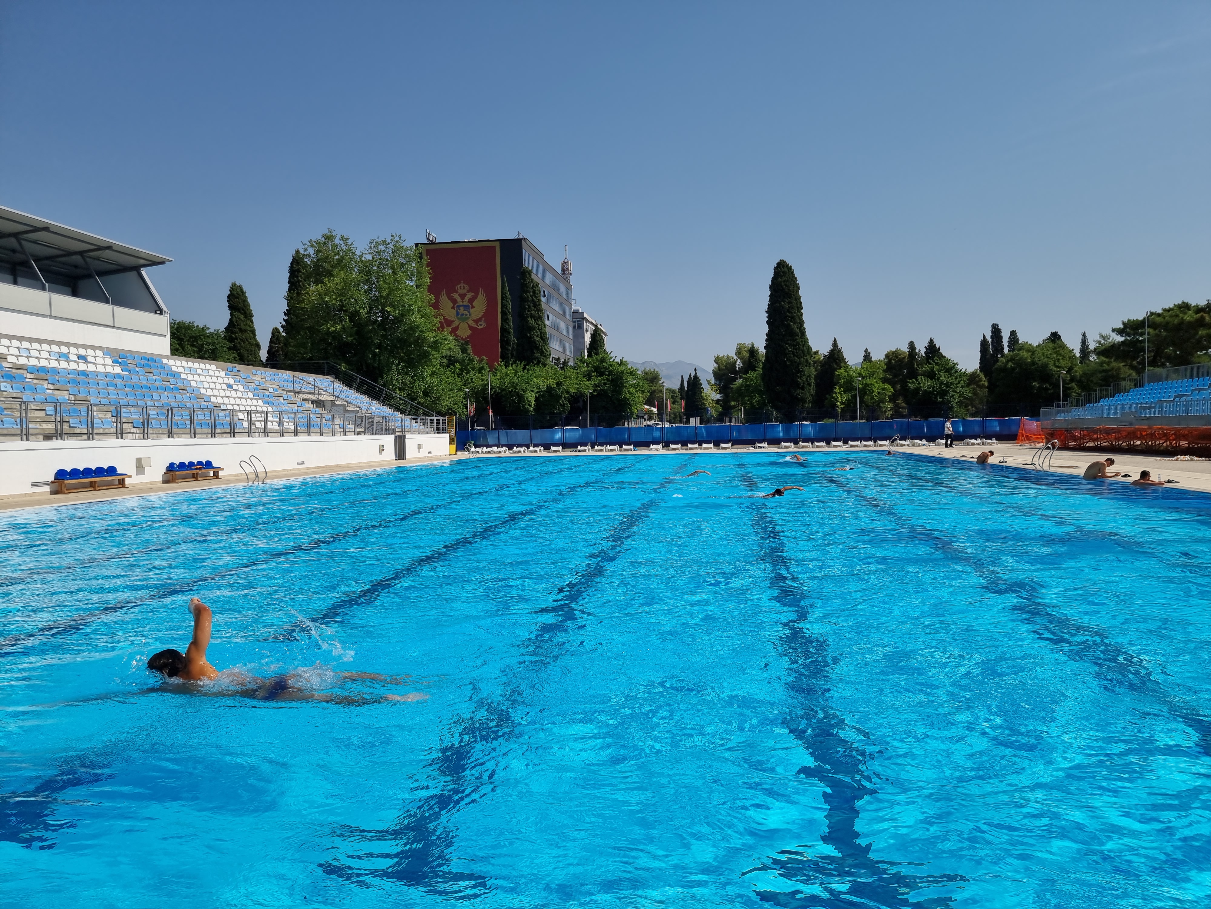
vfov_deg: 56.8
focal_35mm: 24
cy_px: 454
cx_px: 606
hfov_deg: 71.6
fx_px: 840
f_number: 1.8
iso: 50
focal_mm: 6.7
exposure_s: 1/2128
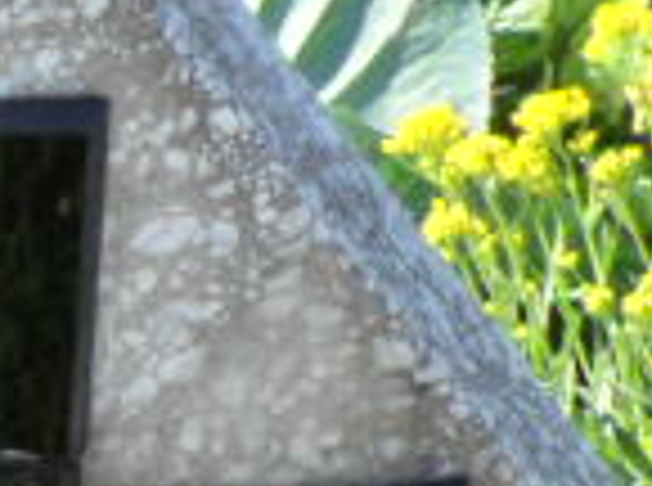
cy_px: 1458
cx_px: -1425
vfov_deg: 2.4
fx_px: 11442
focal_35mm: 609
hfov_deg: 3.2
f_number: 4.3
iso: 100
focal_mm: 15.4
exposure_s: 1/180
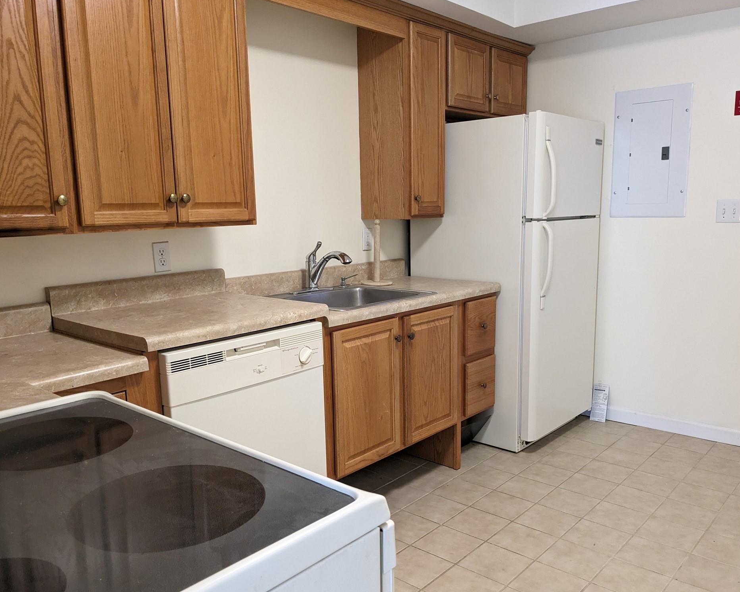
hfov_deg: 60.4
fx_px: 635
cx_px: 375
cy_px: 301
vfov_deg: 50.0
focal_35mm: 29
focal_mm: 4.38
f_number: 1.73
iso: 317
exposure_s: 1/60
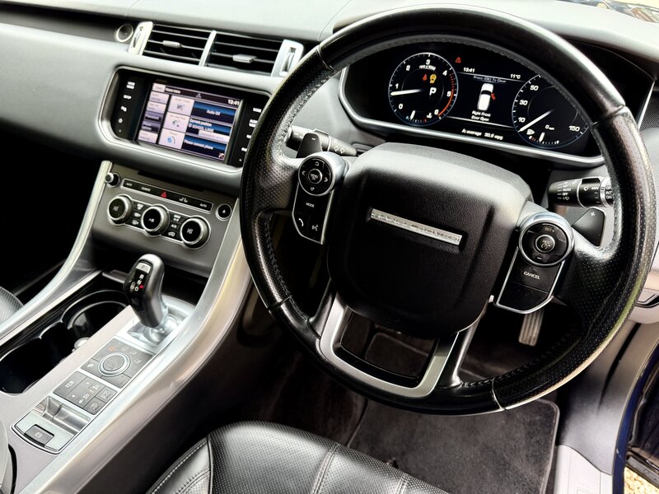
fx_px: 457
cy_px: 247
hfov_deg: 71.6
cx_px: 330
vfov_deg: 56.8
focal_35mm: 24
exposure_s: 1/119
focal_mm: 6.76
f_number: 1.78
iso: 200
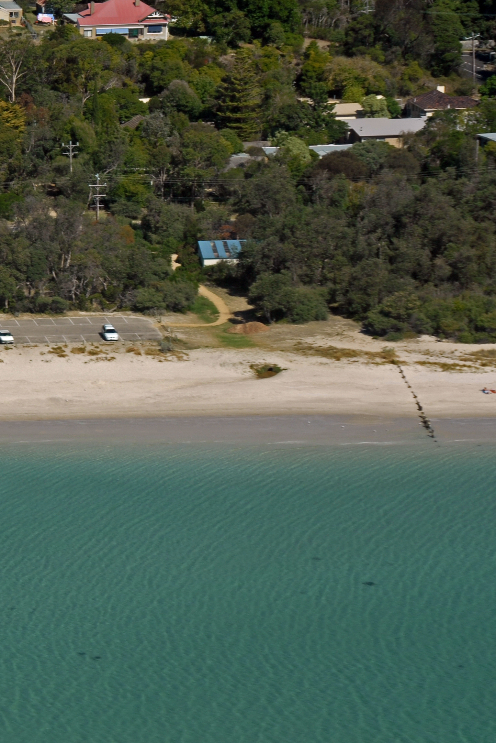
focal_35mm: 190
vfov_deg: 10.8
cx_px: -86
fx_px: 3922
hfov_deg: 7.2
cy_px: 346
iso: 100
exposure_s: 1/180
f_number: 11
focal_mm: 75
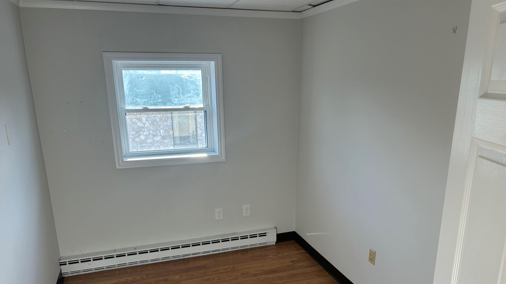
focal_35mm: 29
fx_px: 389
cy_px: 193
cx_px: 255
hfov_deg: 66.1
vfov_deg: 39.6
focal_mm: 5.7
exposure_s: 1/200
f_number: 1.5
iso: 40
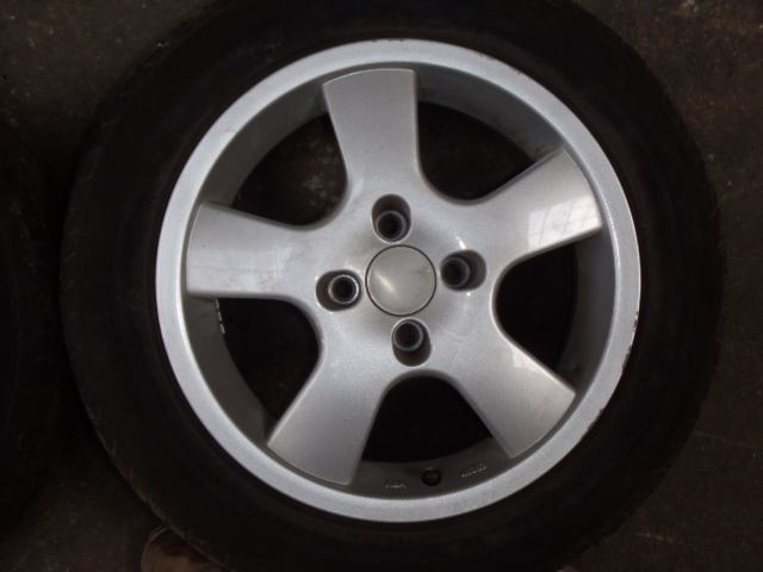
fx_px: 838
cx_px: 382
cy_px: 286
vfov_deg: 37.7
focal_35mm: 38
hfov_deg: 49.0
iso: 100
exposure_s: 1/40
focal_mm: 6.83
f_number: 4.6
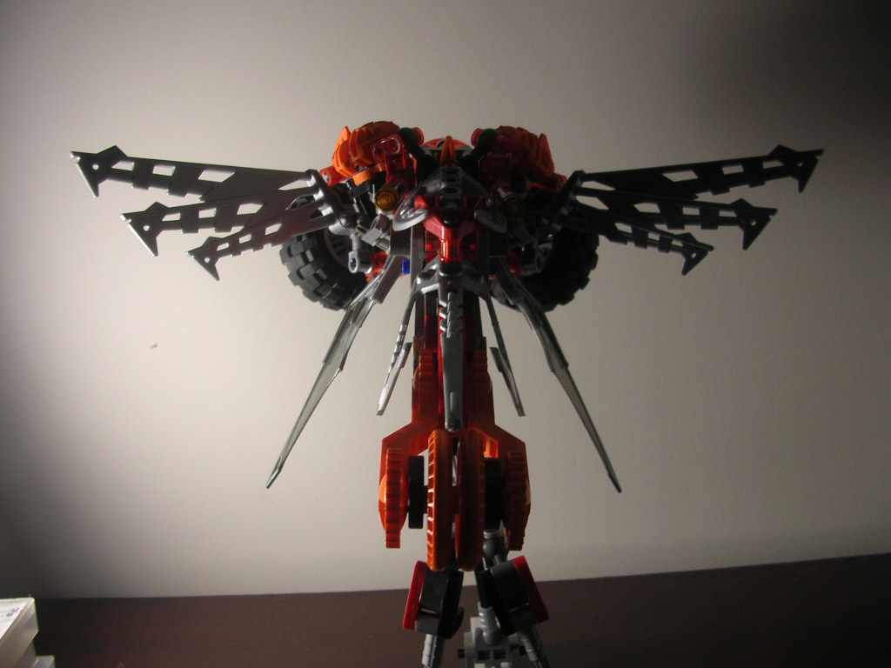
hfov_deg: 52.6
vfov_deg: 40.7
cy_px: 334
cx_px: 446
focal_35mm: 35
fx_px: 901
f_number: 2.8
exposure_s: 1/44.4
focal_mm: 5.8
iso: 50
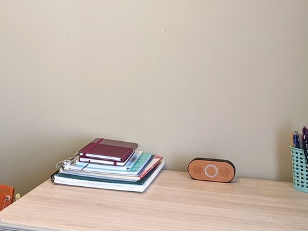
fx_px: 721
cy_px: -17
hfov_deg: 23.5
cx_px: 28
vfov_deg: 17.6
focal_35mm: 81
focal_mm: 4.44
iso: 160
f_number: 1.8
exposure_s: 1/24
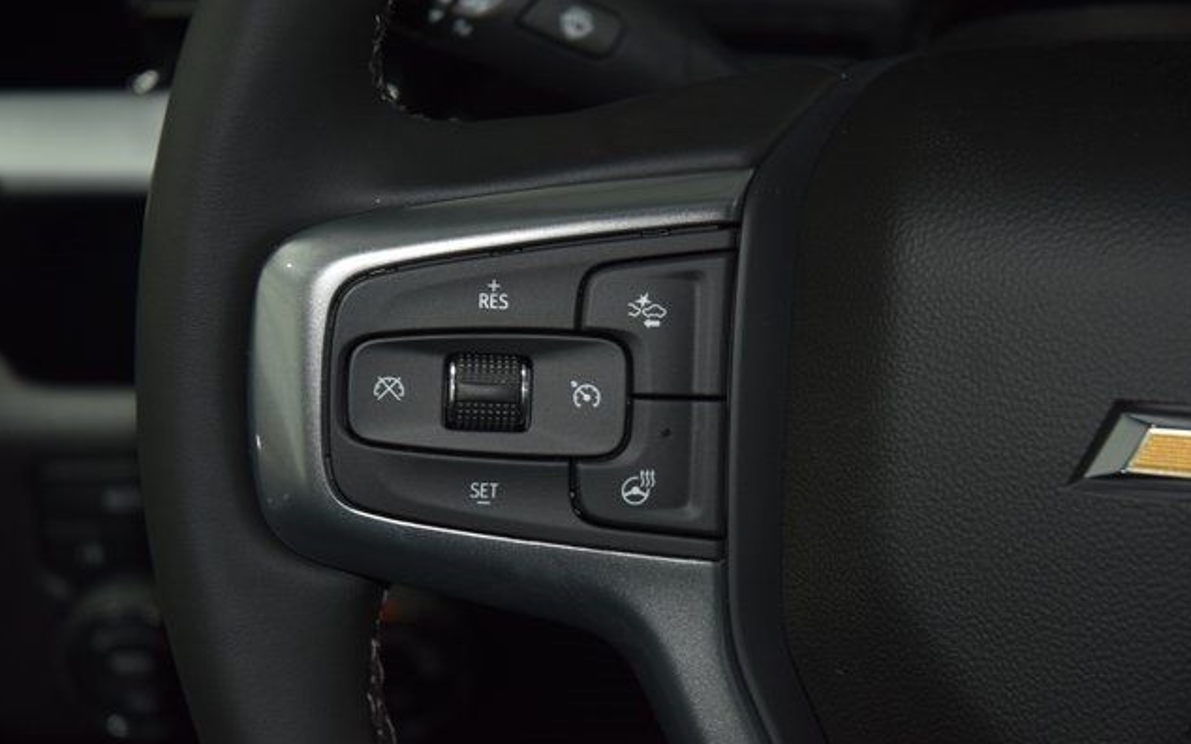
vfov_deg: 12.1
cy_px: 399
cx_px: 597
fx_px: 3505
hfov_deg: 19.3
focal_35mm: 108
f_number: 4.5
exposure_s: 1/30
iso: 800
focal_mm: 70
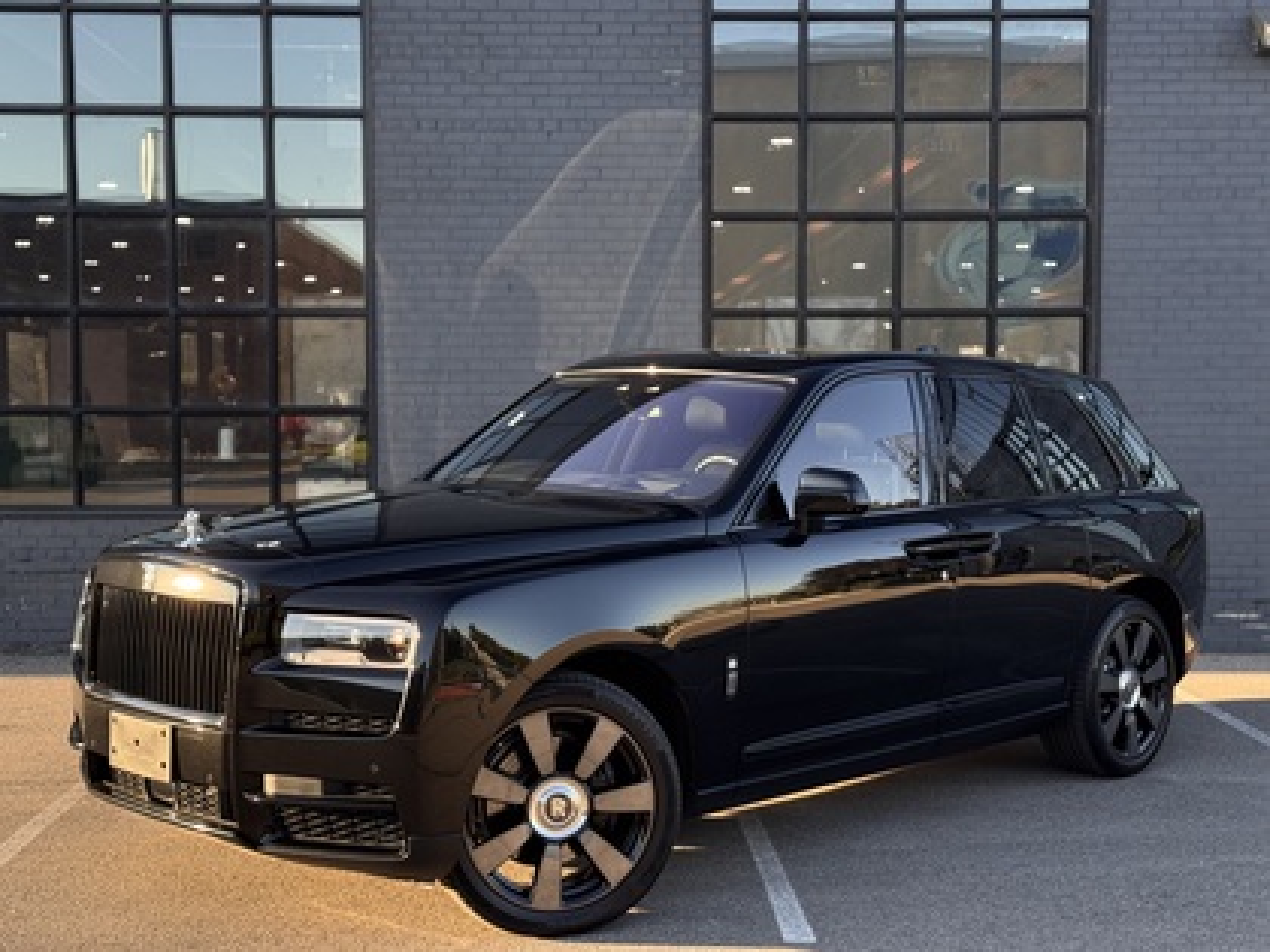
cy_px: 476
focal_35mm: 48
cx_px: 635
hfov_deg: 39.7
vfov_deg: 30.3
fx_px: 1761
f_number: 1.78
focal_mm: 6.76
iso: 64
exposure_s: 1/394
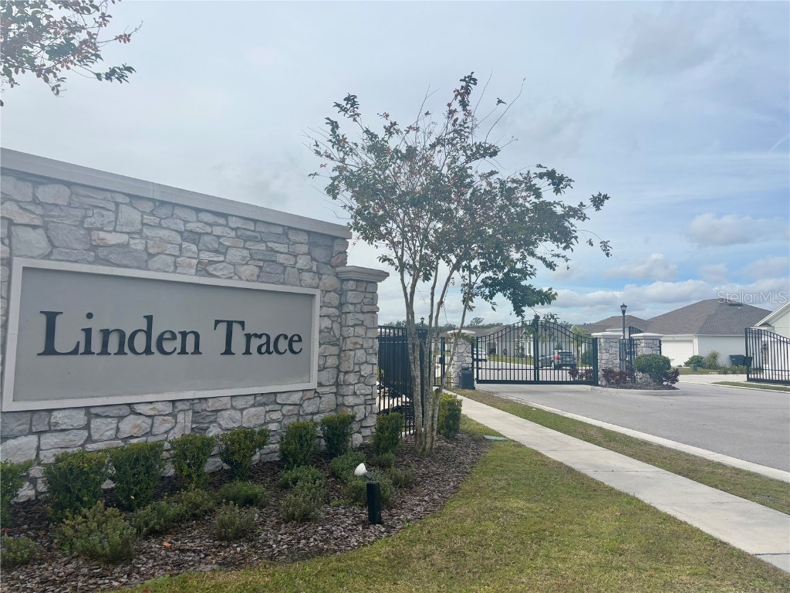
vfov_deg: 53.1
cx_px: 395
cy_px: 296
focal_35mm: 26
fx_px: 593
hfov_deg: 67.3
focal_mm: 5.96
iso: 50
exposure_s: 1/4630
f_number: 1.6
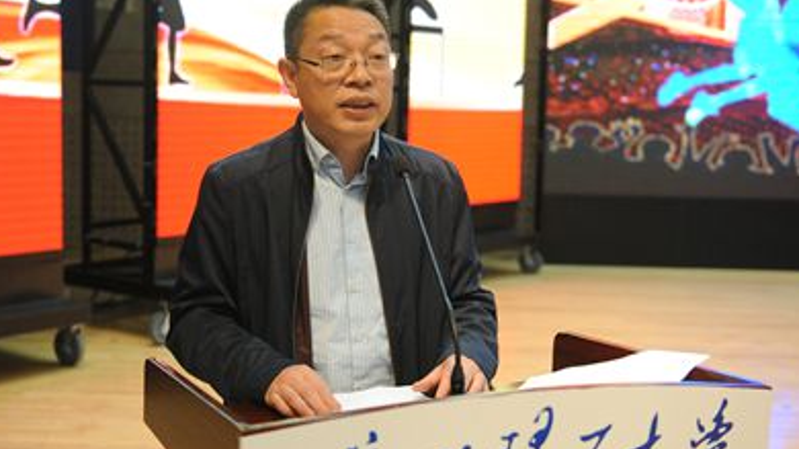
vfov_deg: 23.5
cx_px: 422
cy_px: 208
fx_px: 1080
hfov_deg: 40.6
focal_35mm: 51
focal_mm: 38
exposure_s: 1/1000
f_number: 2.8
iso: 3200
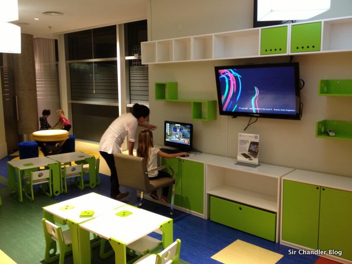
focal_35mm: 35
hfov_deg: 52.6
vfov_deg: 40.7
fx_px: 356
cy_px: 132
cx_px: 176
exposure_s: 1/20
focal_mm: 4.28
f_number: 2.4
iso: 200
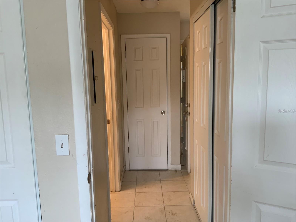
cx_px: 148
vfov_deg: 48.2
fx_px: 248
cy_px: 111
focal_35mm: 29
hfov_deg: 61.7
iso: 40
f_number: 1.8
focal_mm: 3
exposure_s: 1/60
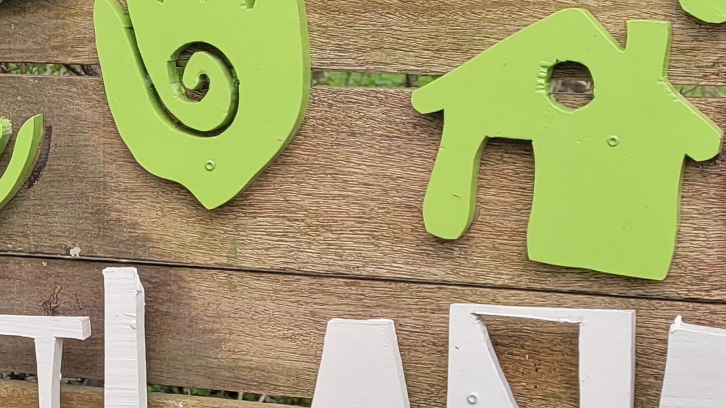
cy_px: 254
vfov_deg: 11.8
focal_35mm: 103
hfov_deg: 20.6
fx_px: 1983
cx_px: 198
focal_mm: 5.4
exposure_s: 1/542
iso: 40
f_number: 1.8
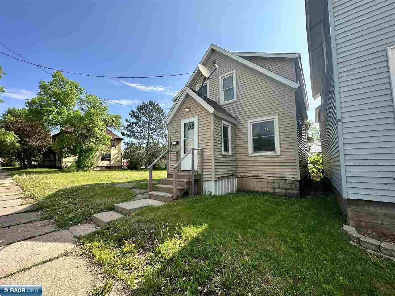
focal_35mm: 14
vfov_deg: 85.7
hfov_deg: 102.1
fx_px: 160
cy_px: 148
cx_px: 198
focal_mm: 2.22
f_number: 2.2
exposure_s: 1/924
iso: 40
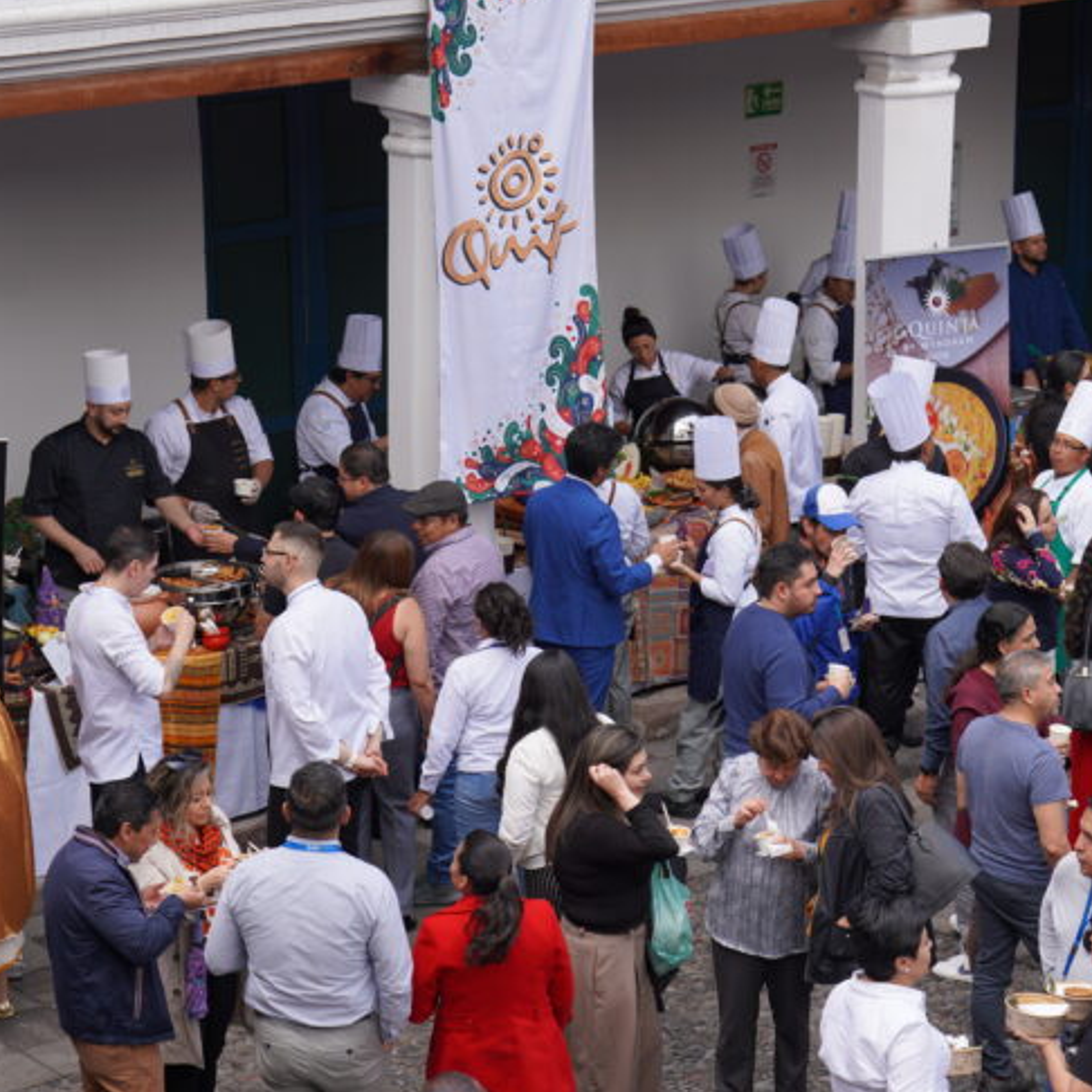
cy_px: 559
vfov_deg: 18.5
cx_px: 634
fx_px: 3355
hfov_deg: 18.5
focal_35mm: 94
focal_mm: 70
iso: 100
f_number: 4
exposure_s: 1/250
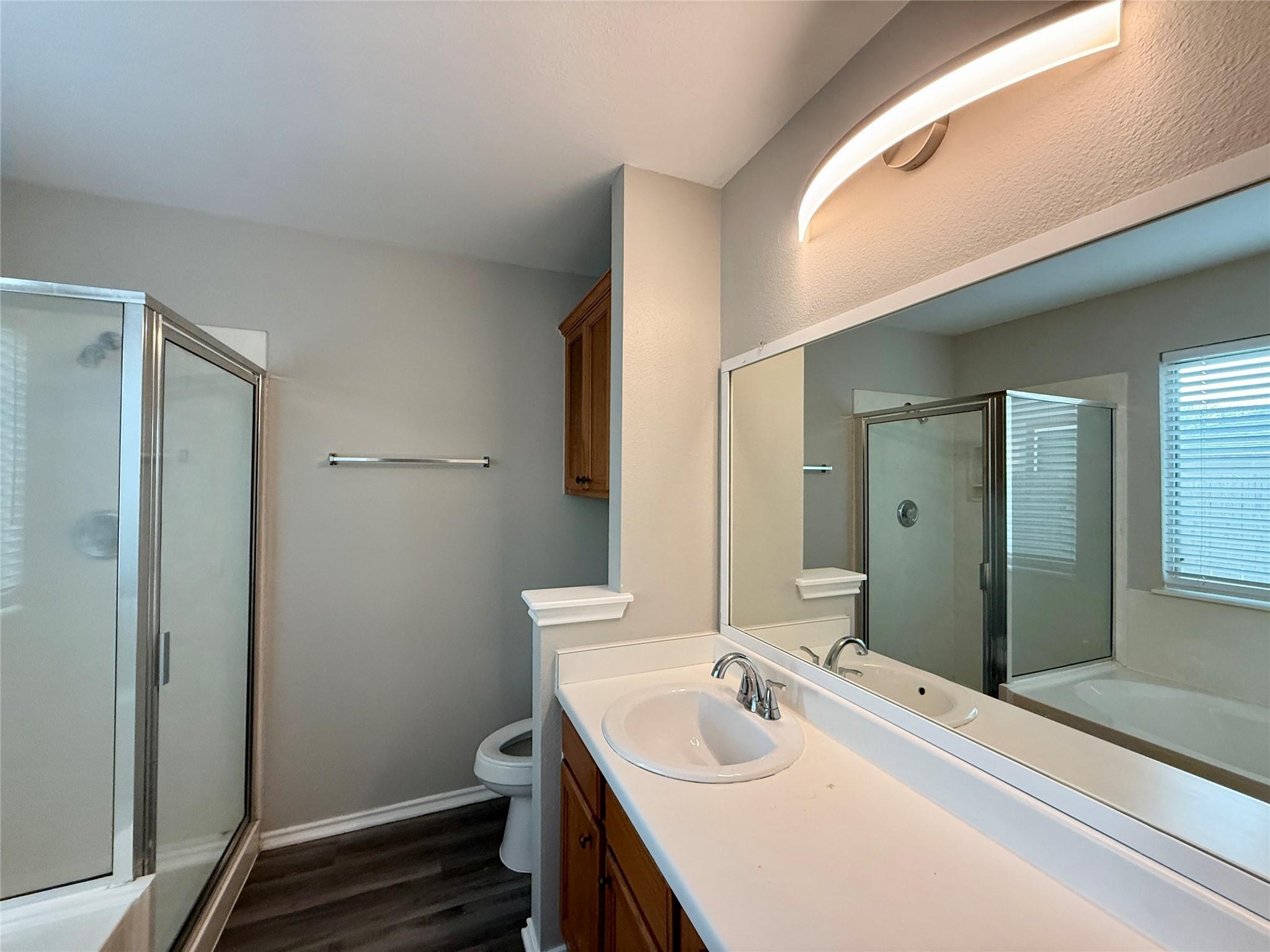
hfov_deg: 102.1
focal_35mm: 14
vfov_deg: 85.7
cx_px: 635
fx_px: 514
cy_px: 476
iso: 250
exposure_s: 1/120
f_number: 2.2
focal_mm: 2.22
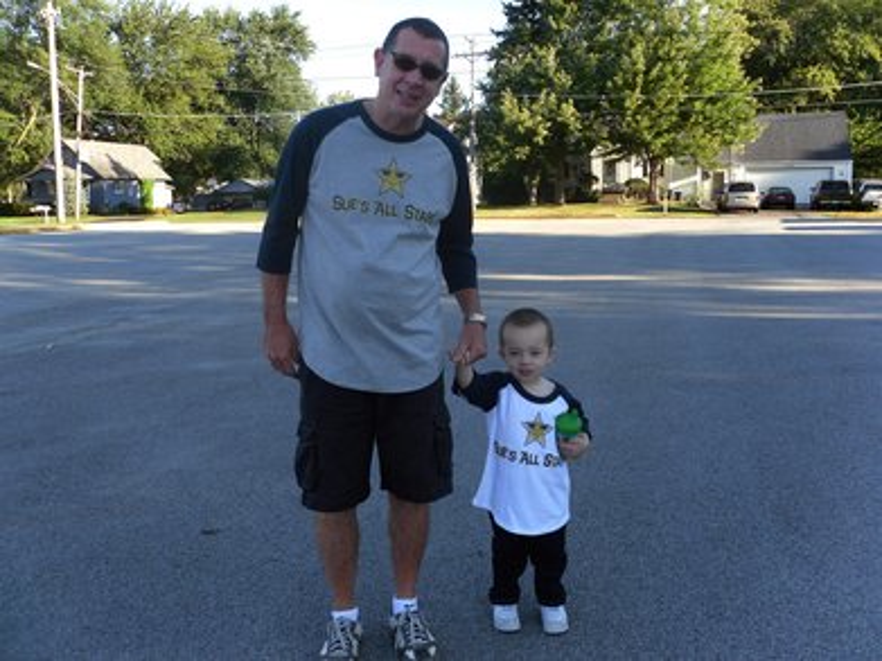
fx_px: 1146
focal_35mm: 45
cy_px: 330
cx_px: 441
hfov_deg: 42.1
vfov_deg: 32.2
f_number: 3.5
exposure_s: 1/189
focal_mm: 6.3
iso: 80
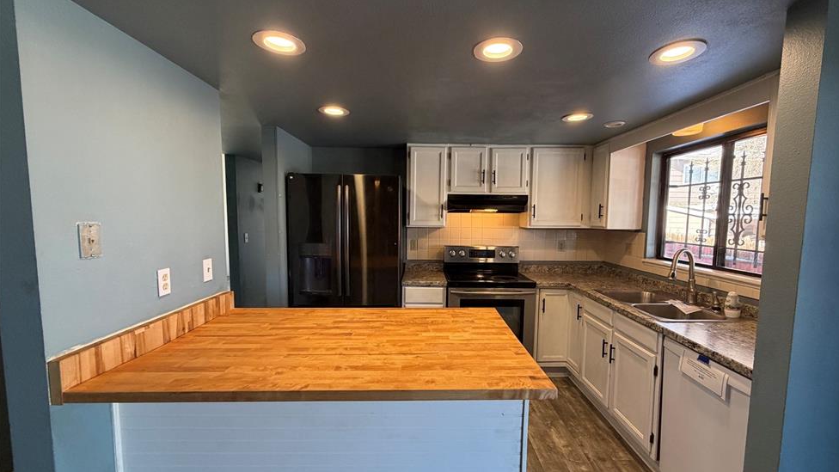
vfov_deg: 67.1
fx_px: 356
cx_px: 436
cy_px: 246
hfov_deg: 99.3
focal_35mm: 16
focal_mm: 2.22
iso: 250
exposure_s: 1/120
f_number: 2.2
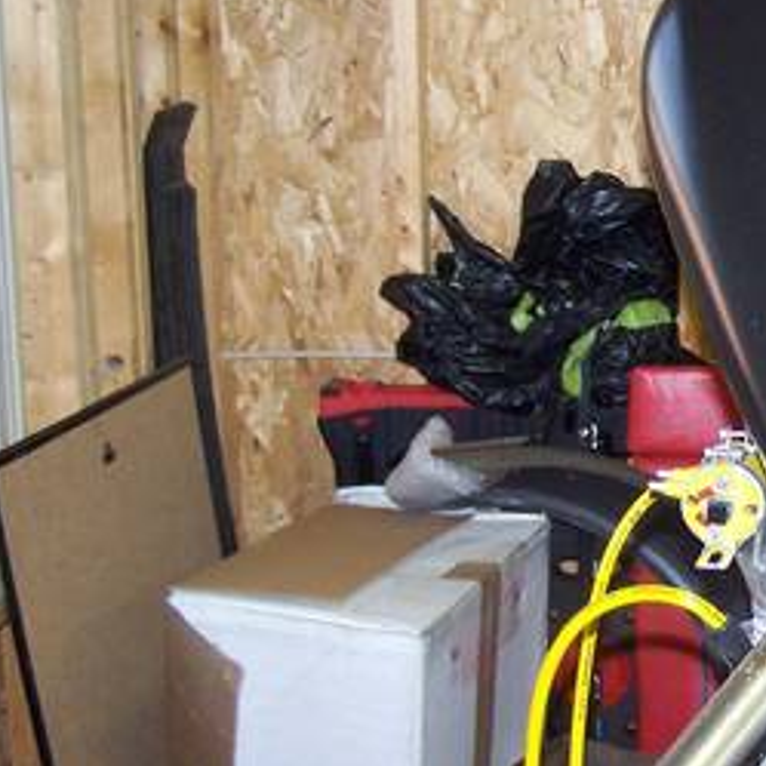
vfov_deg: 21.4
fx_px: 2028
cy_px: 412
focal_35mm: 81
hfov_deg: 20.1
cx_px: 911
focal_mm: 6.3
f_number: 2.8
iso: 140
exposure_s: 1/60
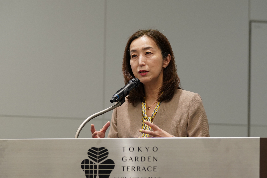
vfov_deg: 7.2
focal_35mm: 190
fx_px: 1409
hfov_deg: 10.8
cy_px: 89
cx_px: 134
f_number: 3.5
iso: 800
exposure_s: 1/160
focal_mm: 127
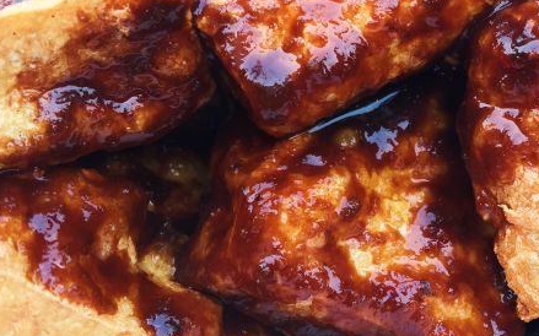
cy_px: 95
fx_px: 720
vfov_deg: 26.1
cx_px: 413
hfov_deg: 39.8
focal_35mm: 49
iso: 40
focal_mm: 4.15
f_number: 2.2
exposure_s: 1/100
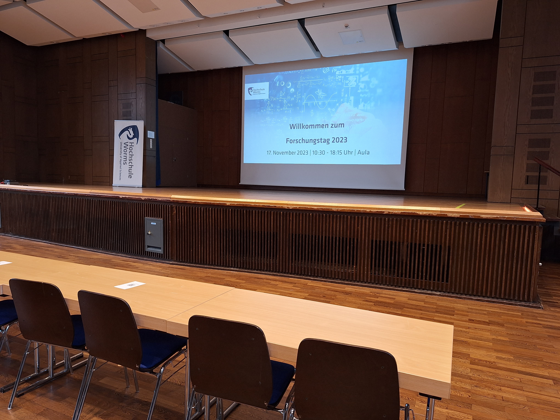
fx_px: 372
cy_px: 210
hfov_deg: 73.9
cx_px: 280
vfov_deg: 58.9
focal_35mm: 23
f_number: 1.8
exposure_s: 1/50
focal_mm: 5.54
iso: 64
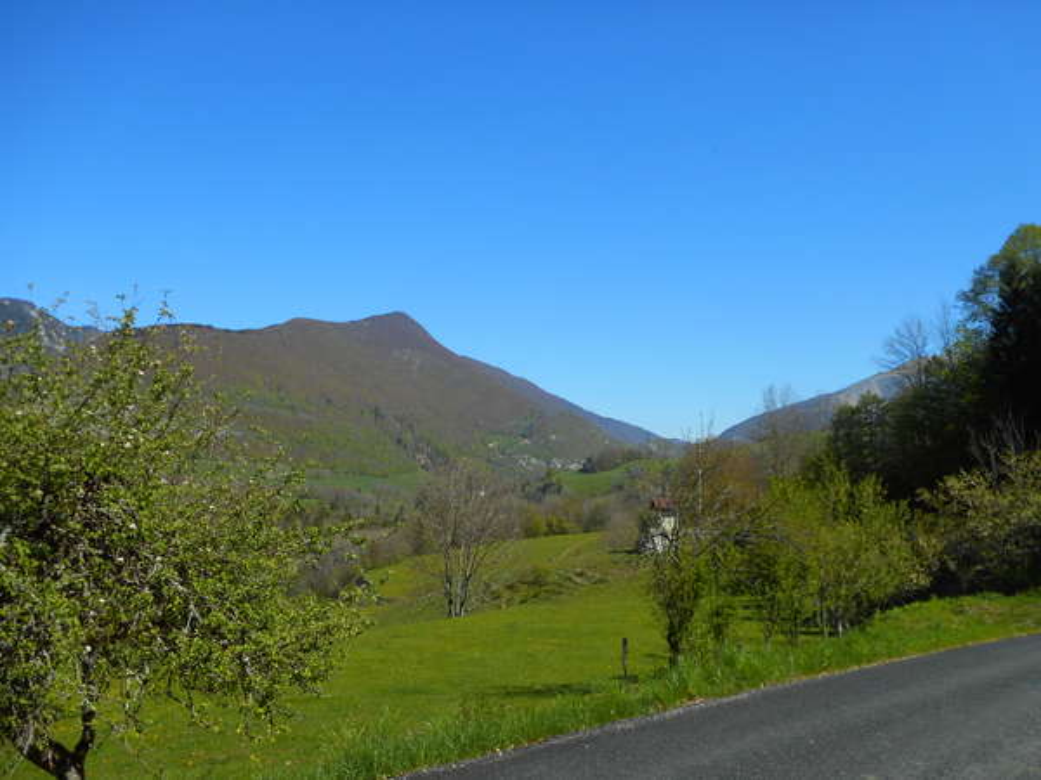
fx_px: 872
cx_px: 520
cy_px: 390
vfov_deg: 48.2
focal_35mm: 29
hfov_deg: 61.7
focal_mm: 5.2
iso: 80
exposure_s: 1/800
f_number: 4
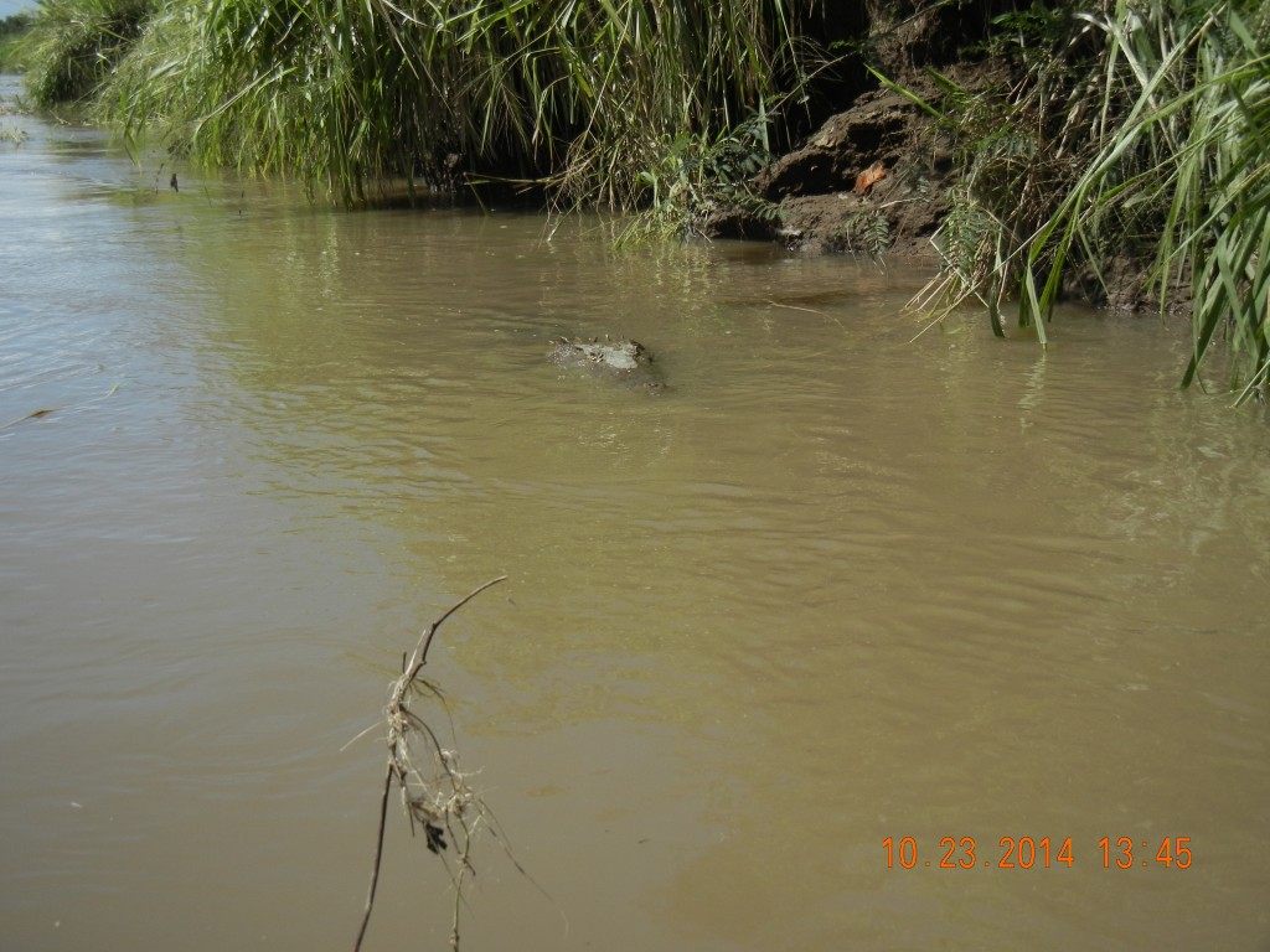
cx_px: 635
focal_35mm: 45
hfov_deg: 42.1
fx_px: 1651
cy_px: 476
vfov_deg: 32.2
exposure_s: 1/396
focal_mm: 8.1
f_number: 7.6
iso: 160
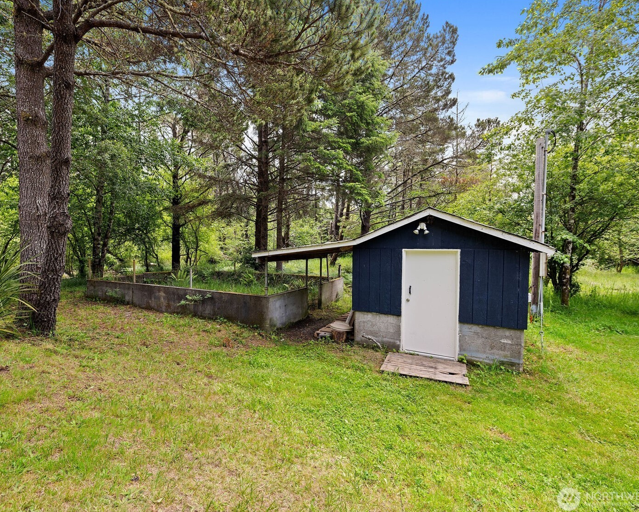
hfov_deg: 92.6
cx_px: 280
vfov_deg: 80.4
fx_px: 303
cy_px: 257
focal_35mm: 16
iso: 200
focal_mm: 14
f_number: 5
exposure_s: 1/200
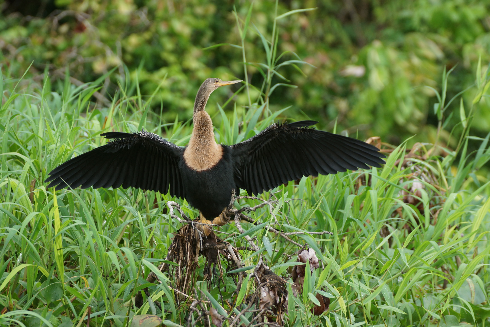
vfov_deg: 5.1
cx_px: 245
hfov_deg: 7.6
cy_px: 164
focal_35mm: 270
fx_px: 3675
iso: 200
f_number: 5.6
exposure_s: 1/80
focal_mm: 180
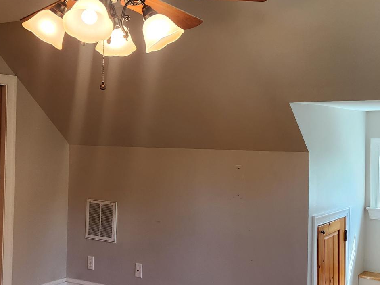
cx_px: 233
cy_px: 125
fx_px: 549
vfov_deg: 29.1
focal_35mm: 50
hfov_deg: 38.0
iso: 160
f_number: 1.8
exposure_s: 1/120
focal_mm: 5.4
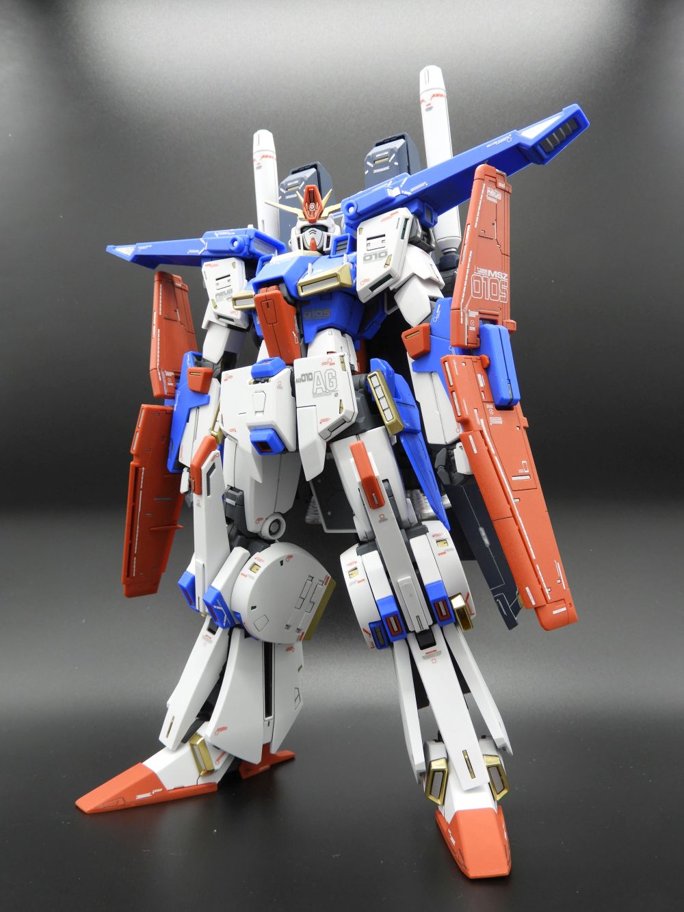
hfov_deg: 46.8
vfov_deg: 60.0
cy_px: 456
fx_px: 790
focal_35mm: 30
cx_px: 342
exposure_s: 1/30
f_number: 3.5
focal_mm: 5.4
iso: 140
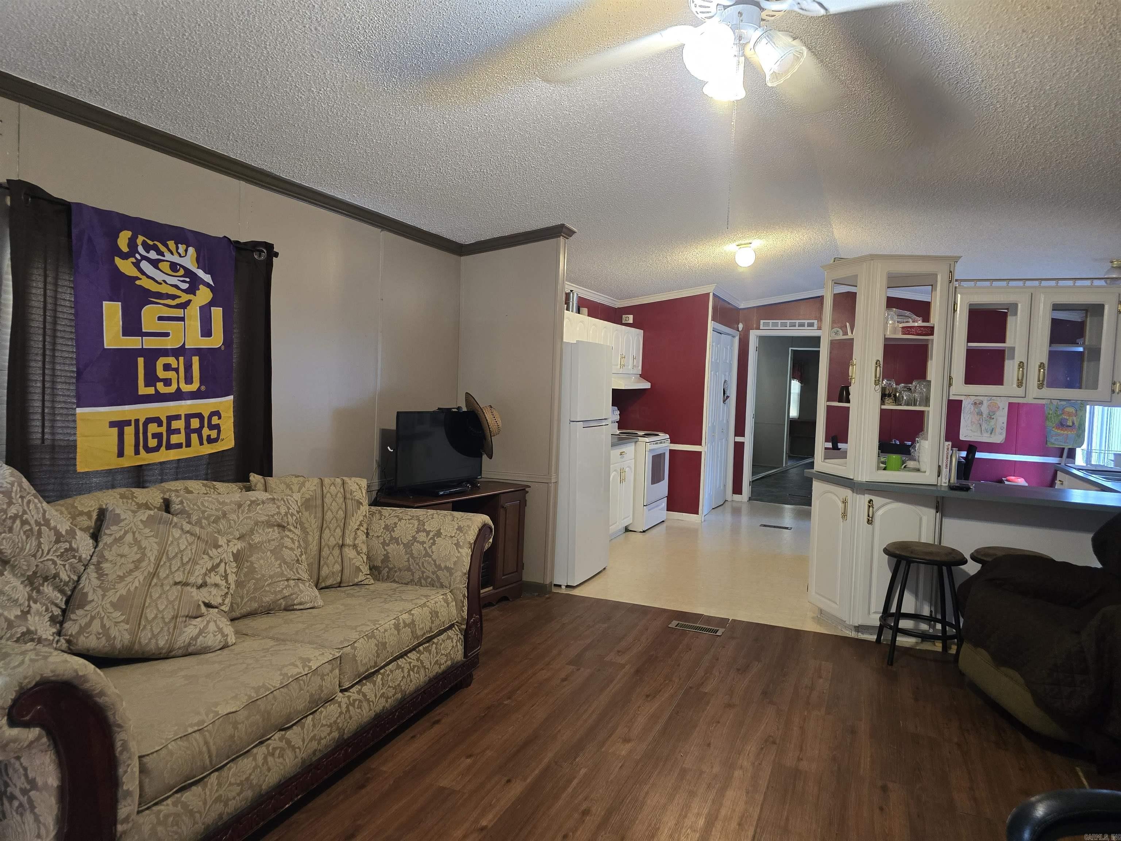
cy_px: 420
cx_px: 560
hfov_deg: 73.9
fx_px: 745
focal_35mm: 23
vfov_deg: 58.9
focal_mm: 6.3
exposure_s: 1/60
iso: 640
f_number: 1.7
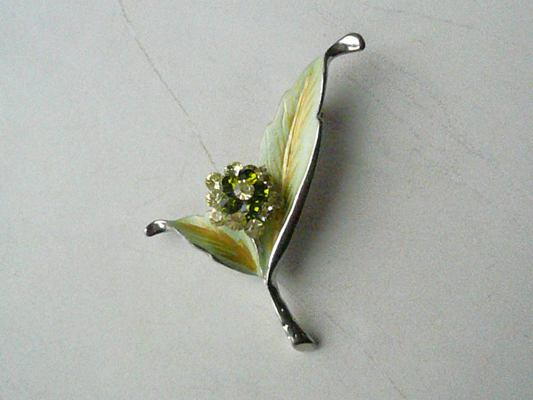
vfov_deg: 34.3
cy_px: 200
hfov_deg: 44.8
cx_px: 266
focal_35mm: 42
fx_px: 647
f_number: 10
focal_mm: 6.9
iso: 3200
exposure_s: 1/200
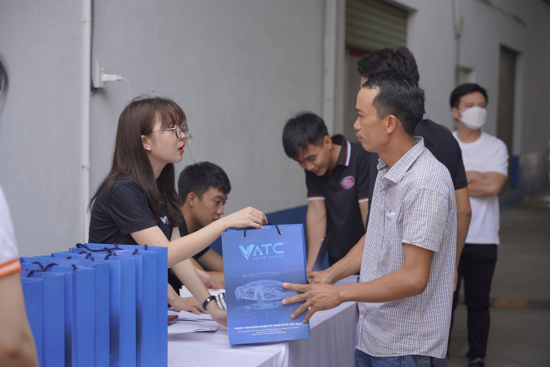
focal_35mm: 67
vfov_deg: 20.4
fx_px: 1019
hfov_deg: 30.2
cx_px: 275
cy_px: 184
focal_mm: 66.7
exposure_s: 1/160
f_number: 3.2
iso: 100
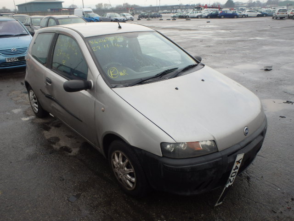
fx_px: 238
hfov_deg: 63.4
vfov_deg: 49.7
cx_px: 147
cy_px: 110
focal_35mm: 28
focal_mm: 5
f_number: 3.9
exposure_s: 1/125
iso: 125
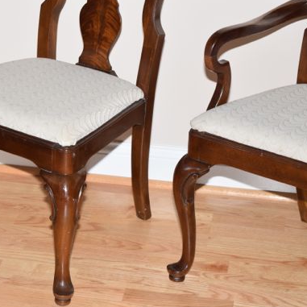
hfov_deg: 14.7
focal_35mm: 118
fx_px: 1181
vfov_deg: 14.8
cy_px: 169
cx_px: 59
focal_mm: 55
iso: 800
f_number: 5.6
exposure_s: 1/125
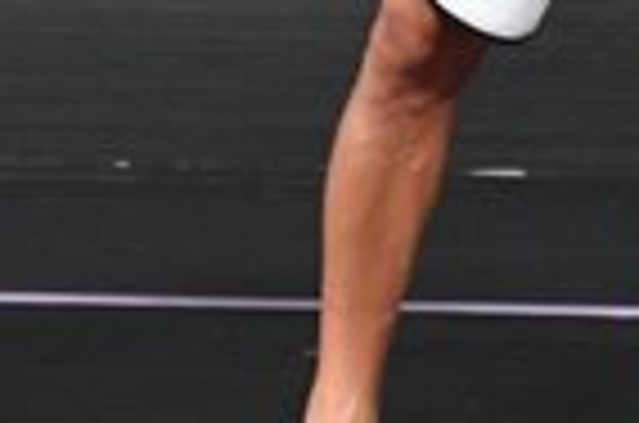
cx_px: -245
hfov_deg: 1.2
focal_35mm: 1724
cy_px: -504
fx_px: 30532
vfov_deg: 0.8
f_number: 5.6
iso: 4000
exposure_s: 1/400
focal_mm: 210
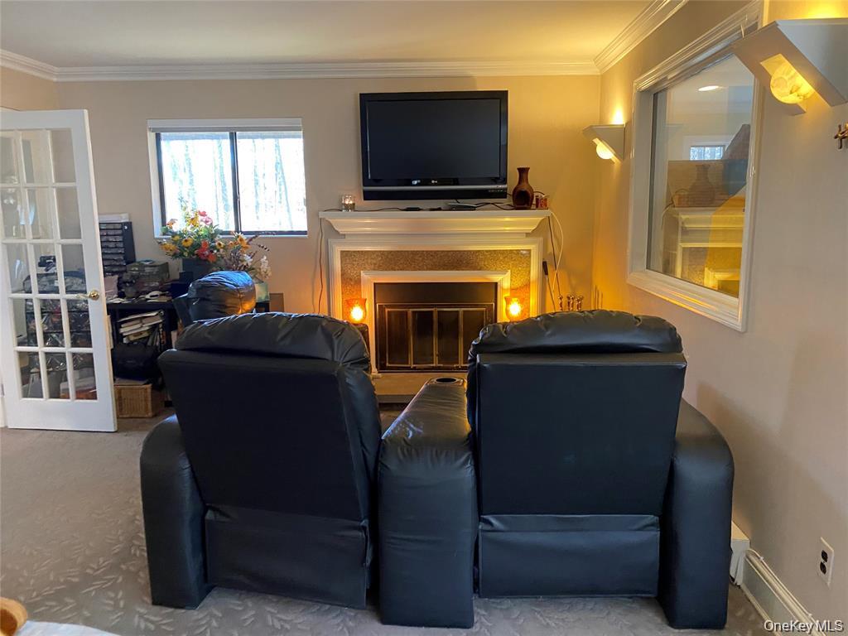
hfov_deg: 67.3
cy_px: 318
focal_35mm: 26
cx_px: 424
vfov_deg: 53.1
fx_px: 637
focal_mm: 4.25
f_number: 1.8
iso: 400
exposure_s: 1/60
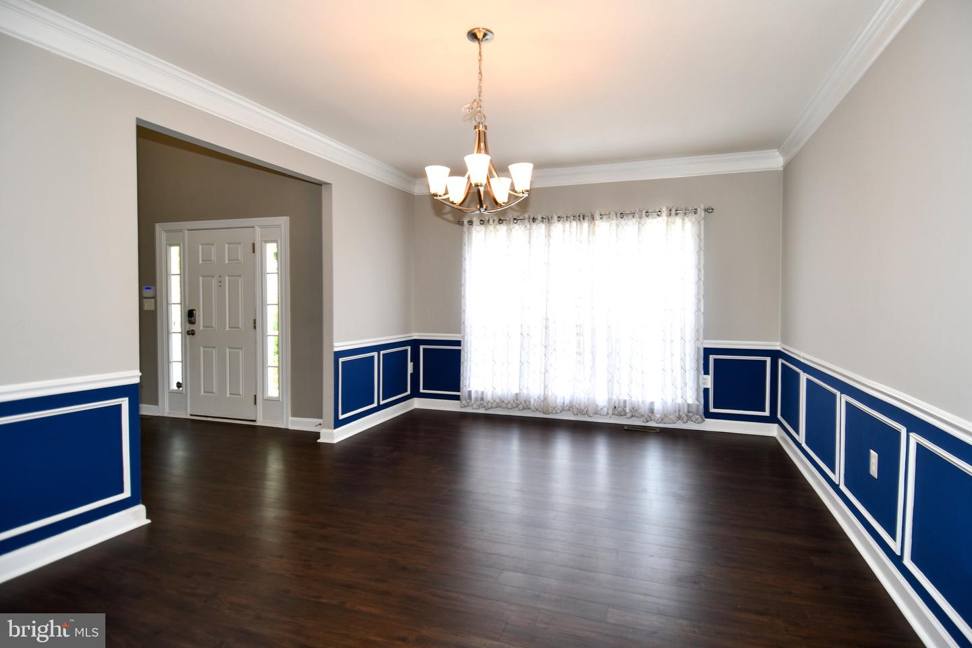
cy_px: 324
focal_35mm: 18
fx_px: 486
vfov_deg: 67.4
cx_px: 486
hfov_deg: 90.0
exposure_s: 1/60
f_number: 4
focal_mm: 12
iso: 200
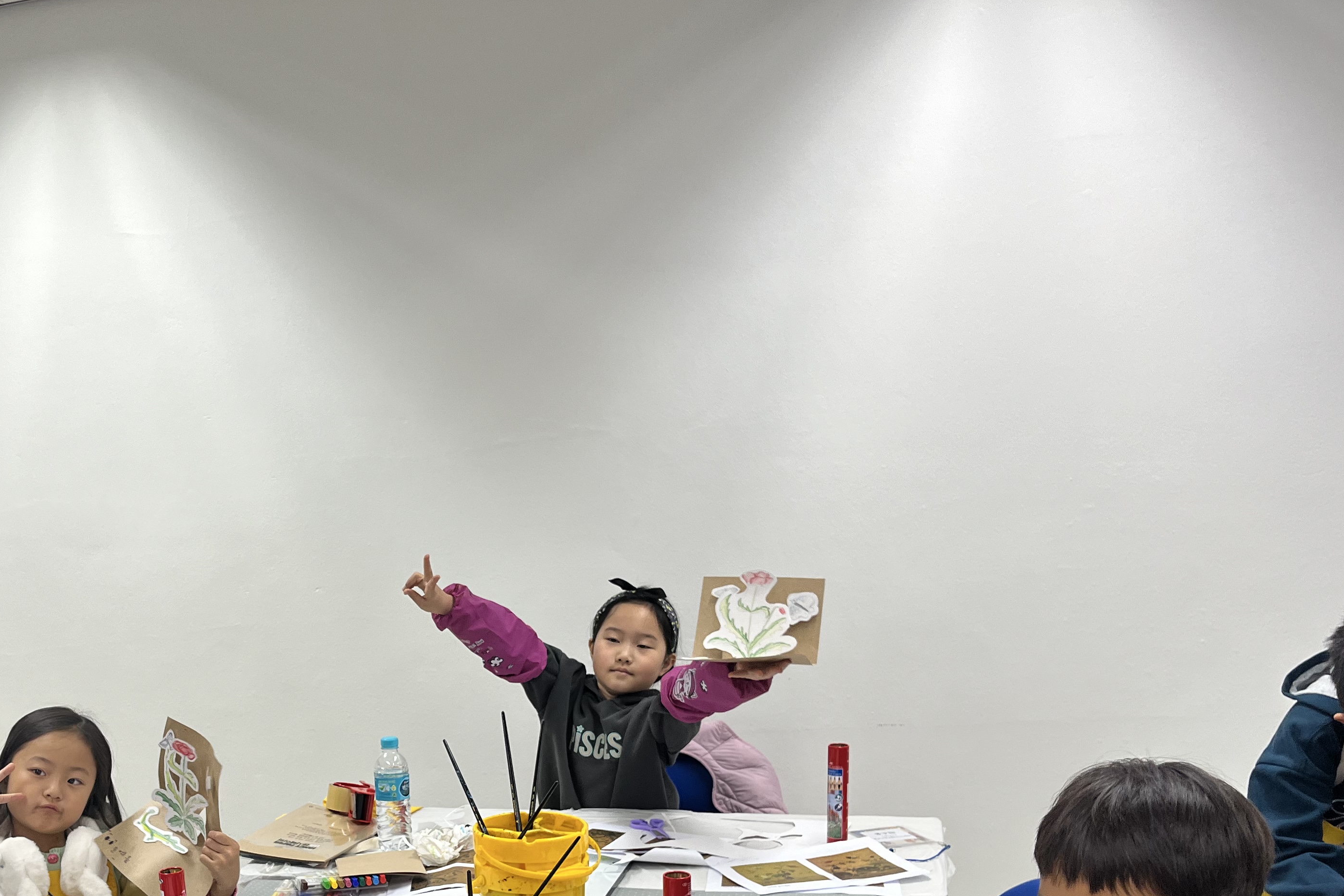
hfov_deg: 48.3
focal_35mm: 39
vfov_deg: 33.3
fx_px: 1456
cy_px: 713
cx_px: 396
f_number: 1.6
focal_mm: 5.1
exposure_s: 1/120
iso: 64
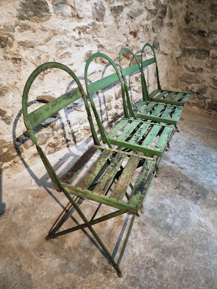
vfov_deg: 71.6
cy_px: 144
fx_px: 201
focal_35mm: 24
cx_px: 108
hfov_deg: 56.8
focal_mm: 6.7
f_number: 1.8
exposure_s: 1/50
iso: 640
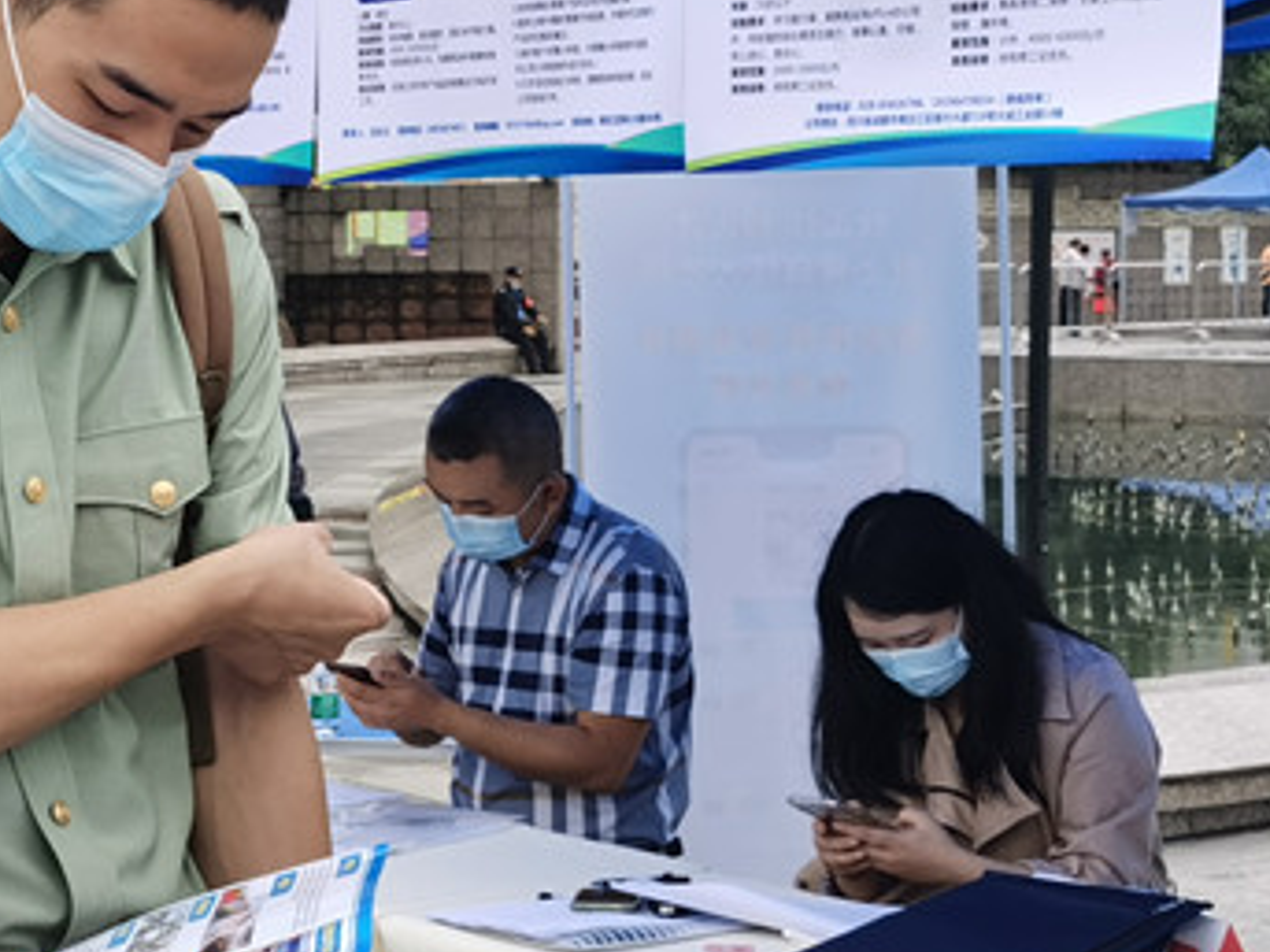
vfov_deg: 15.7
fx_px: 3447
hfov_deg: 20.2
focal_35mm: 94
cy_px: 419
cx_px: 7
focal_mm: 5.56
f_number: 1.6
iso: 50
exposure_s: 1/1015
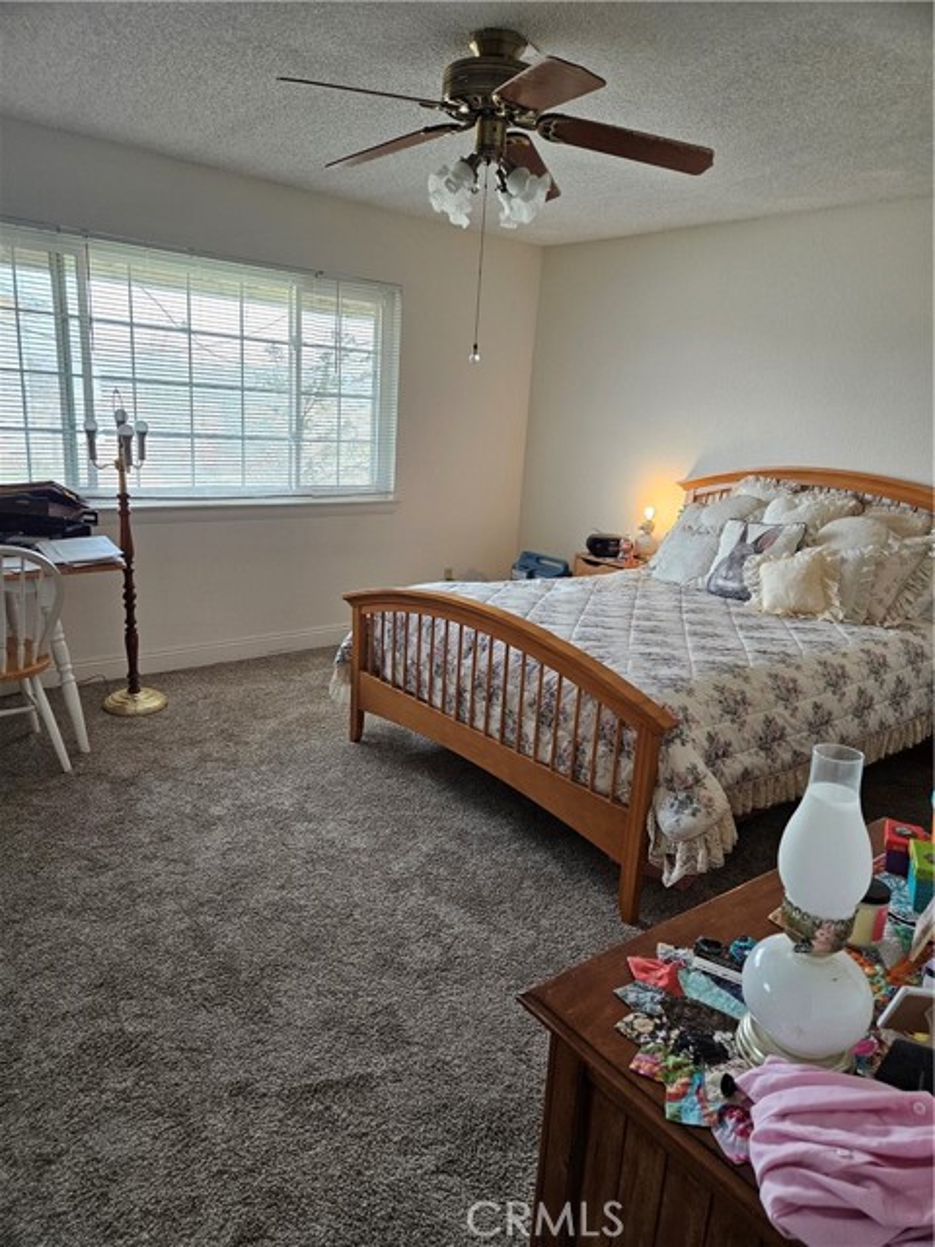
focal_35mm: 23
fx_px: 828
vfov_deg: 73.9
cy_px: 624
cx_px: 468
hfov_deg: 58.9
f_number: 1.8
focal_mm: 5.4
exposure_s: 1/207
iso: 200
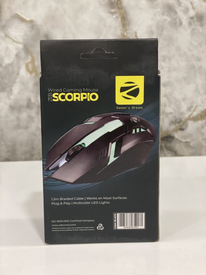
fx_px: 413
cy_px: 138
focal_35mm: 52
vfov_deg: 36.8
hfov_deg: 28.0
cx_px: 103
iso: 250
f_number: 2
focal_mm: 6
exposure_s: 1/100
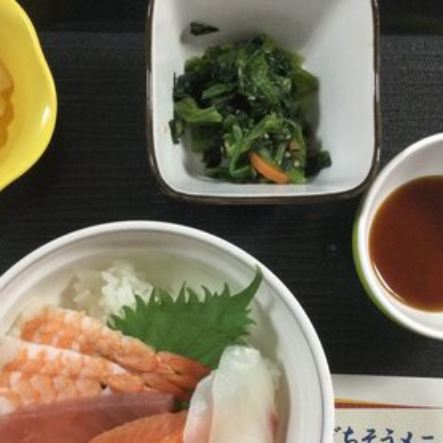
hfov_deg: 27.1
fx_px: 912
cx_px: 142
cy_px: 344
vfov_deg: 26.9
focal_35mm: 63
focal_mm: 3.3
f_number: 2.4
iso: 100
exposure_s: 1/30
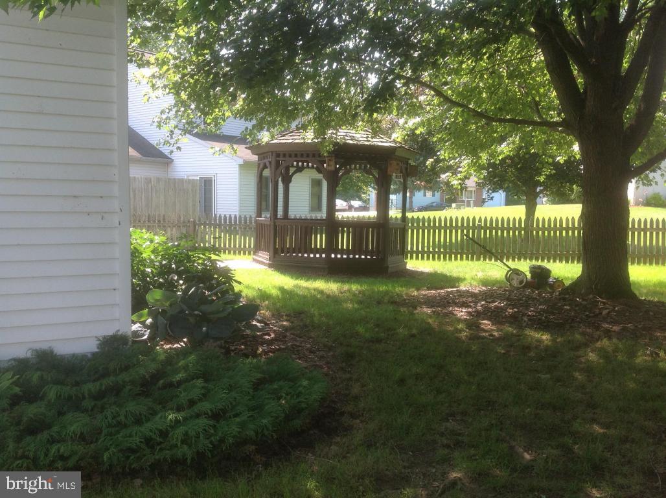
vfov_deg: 40.6
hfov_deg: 52.7
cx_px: 333
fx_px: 672
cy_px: 249
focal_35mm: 35
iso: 50
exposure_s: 1/210
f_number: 2.4
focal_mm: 4.28
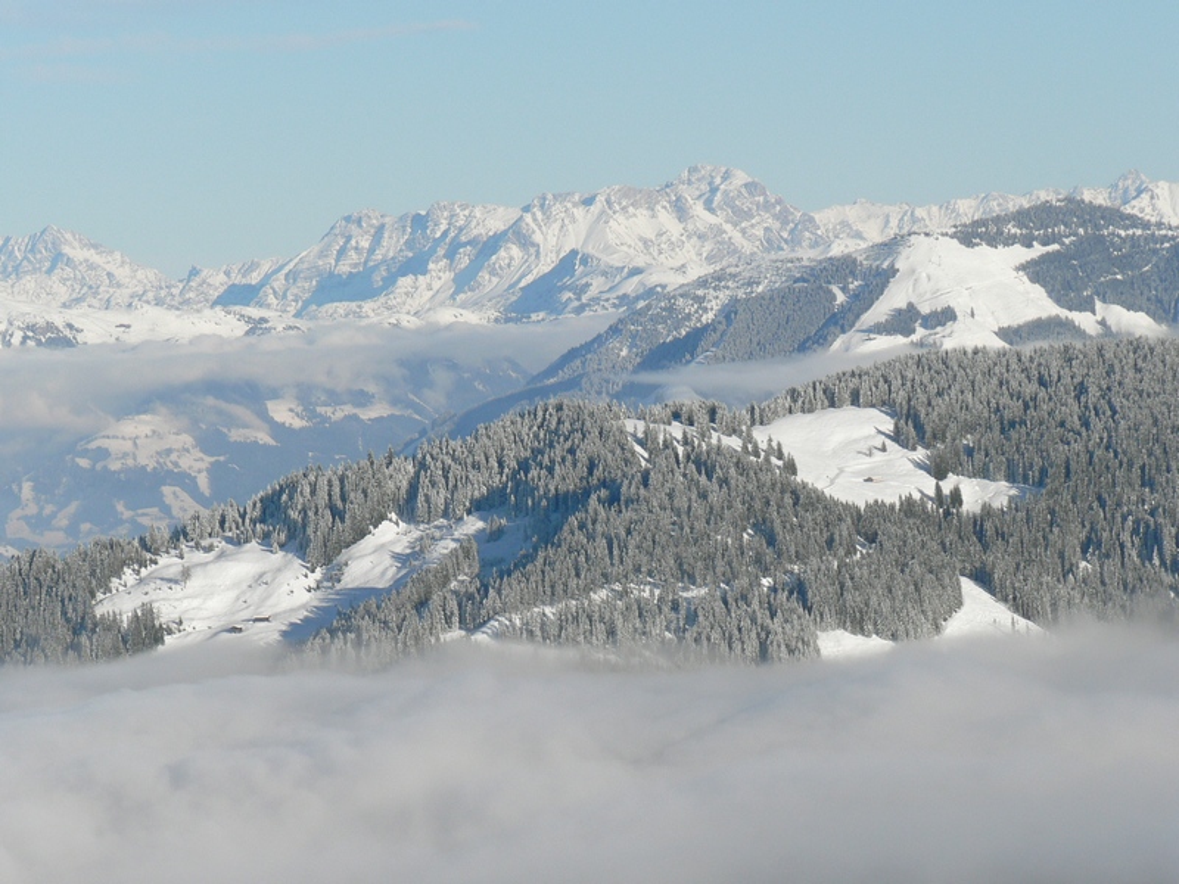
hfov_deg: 8.9
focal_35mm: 223
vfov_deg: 6.7
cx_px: 590
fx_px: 7595
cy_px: 442
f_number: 5.6
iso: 80
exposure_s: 1/500
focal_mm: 37.1
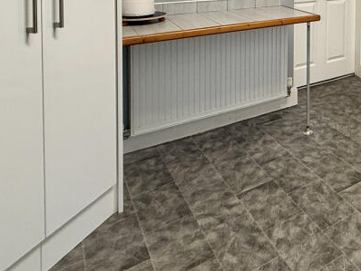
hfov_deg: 41.9
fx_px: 376
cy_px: -33
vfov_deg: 34.0
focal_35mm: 36
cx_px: 387
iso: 320
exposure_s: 1/100
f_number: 2.2
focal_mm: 2.22
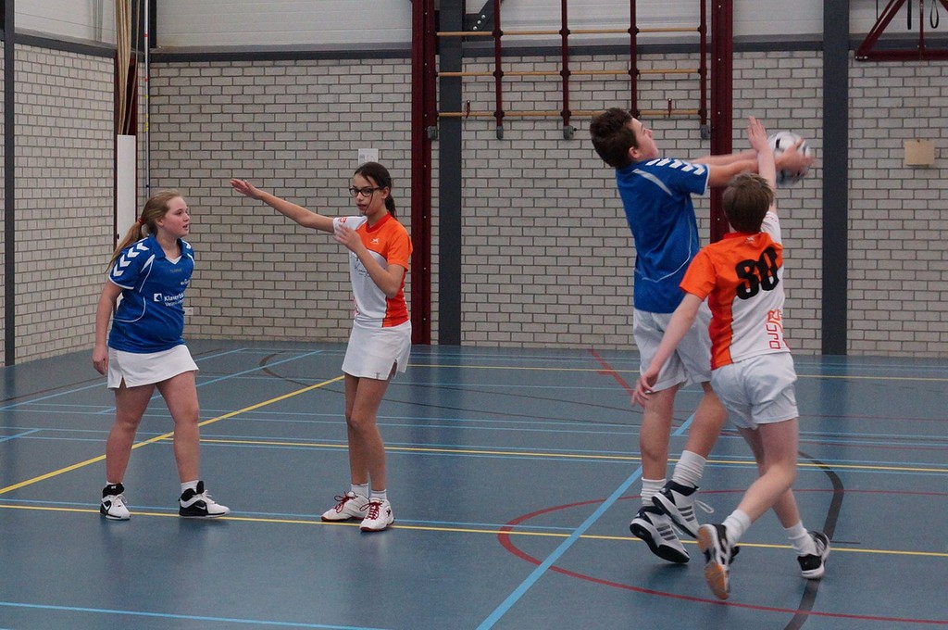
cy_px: 315
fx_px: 1105
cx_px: 474
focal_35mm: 42
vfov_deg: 31.8
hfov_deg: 46.5
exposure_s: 1/200
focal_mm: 28
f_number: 4
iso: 1250
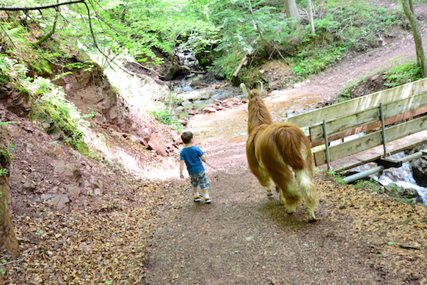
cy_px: 143
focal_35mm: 37
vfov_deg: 35.9
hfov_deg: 51.9
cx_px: 208
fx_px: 439
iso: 640
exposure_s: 1/50
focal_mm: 24
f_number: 4.5
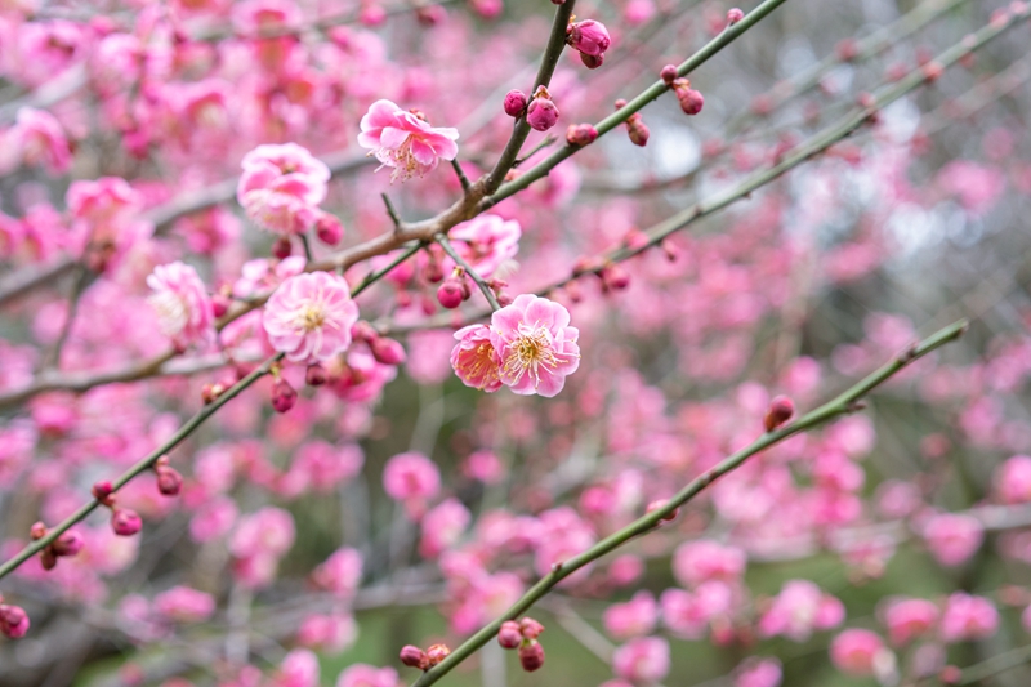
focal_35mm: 55
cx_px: 516
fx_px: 1575
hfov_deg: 36.3
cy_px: 344
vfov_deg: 24.6
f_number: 5.6
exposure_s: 1/125
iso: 250
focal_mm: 55
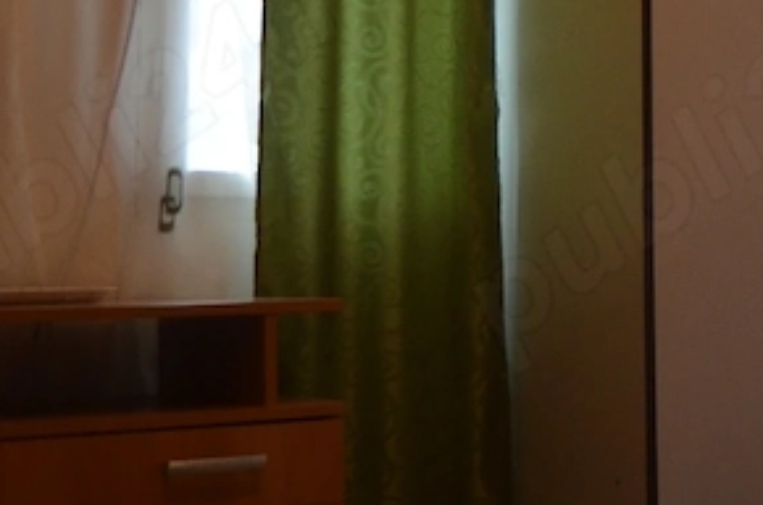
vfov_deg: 14.5
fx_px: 1967
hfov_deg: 19.8
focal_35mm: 93
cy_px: 63
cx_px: 1056
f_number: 3.5
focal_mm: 18
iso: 800
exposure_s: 1/500
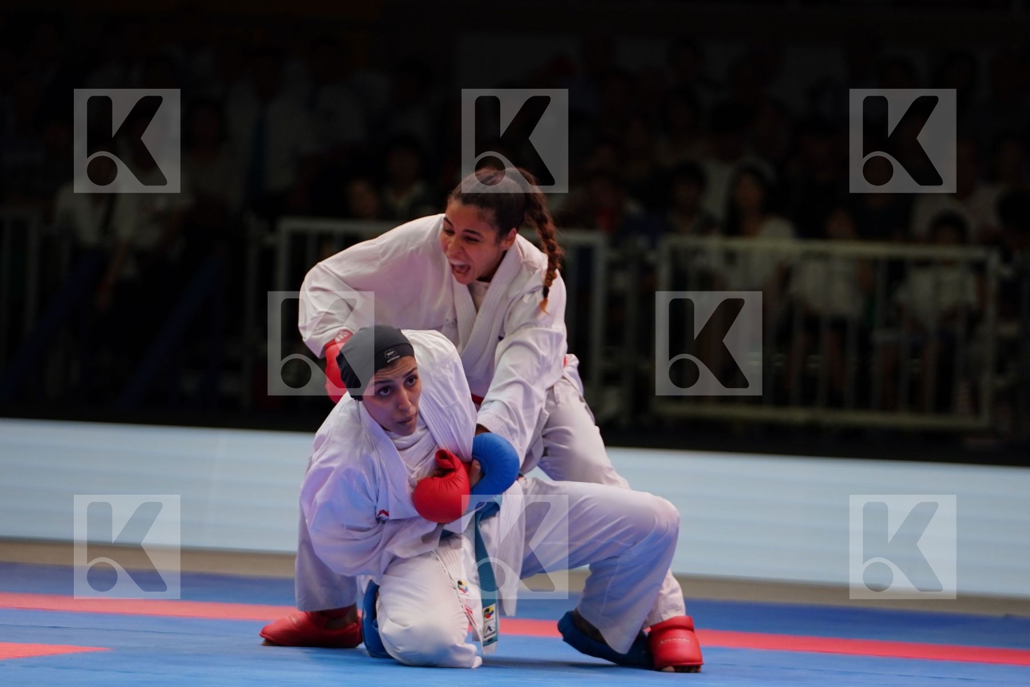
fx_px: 6780
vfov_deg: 5.8
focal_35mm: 237
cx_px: 515
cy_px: 344
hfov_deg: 8.7
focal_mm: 158
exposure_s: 1/1000
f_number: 2.8
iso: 640
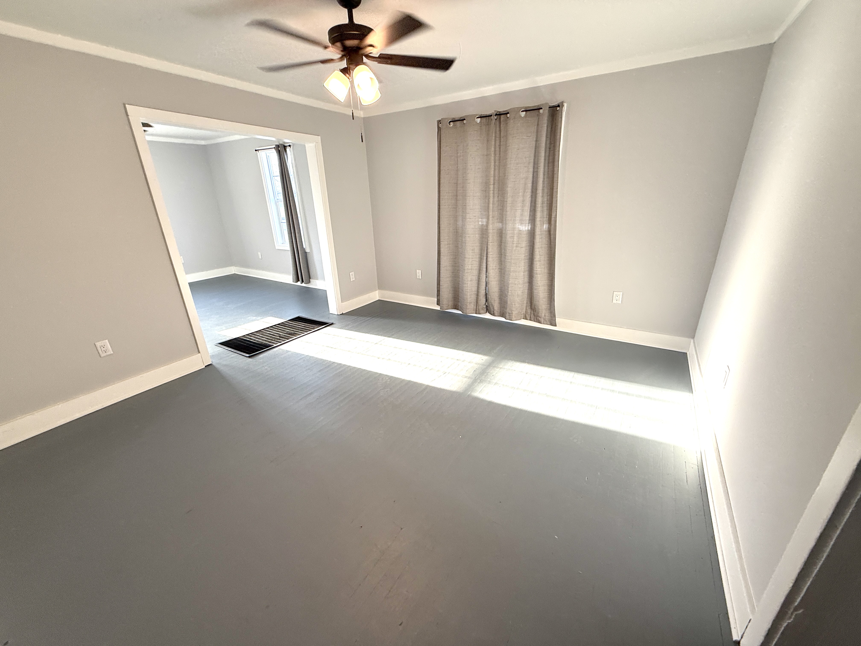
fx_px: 348
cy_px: 323
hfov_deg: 102.1
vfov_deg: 85.7
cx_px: 430
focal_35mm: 14
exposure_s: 1/120
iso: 100
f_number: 2.2
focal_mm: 2.22
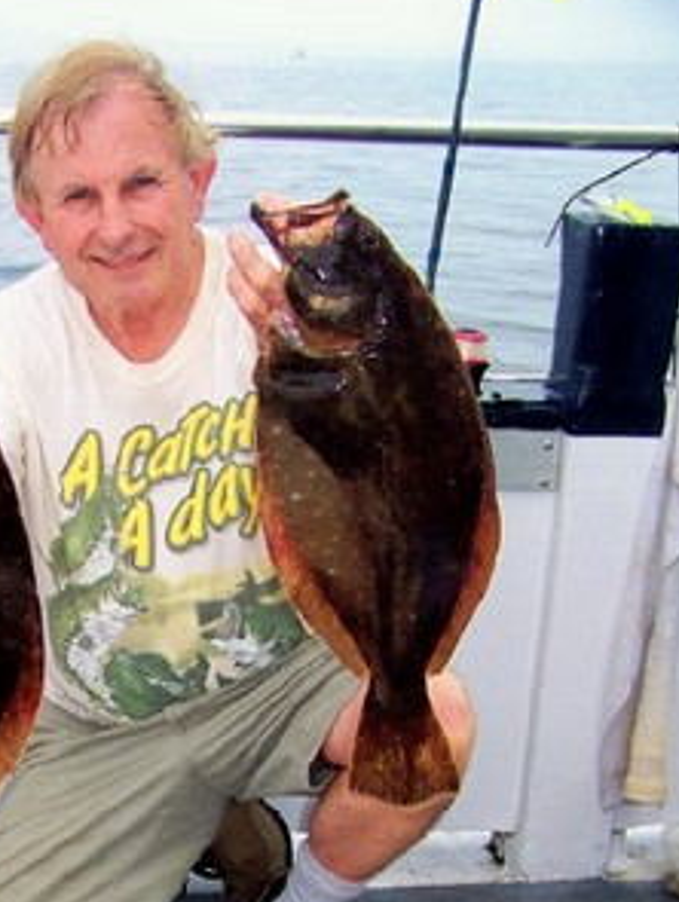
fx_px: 1696
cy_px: 769
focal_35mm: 65
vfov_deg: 28.9
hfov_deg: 22.2
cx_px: 89
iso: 64
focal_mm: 5.85
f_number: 2.8
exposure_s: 1/320
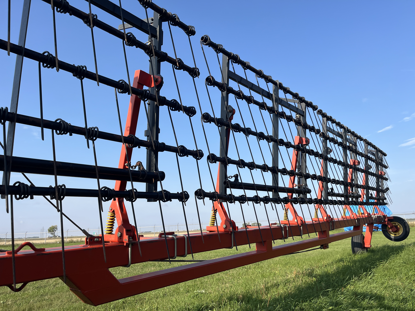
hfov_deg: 67.3
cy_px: 156
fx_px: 312
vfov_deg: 53.1
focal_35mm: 26
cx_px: 208
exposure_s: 1/2688
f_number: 1.6
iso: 50
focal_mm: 5.1
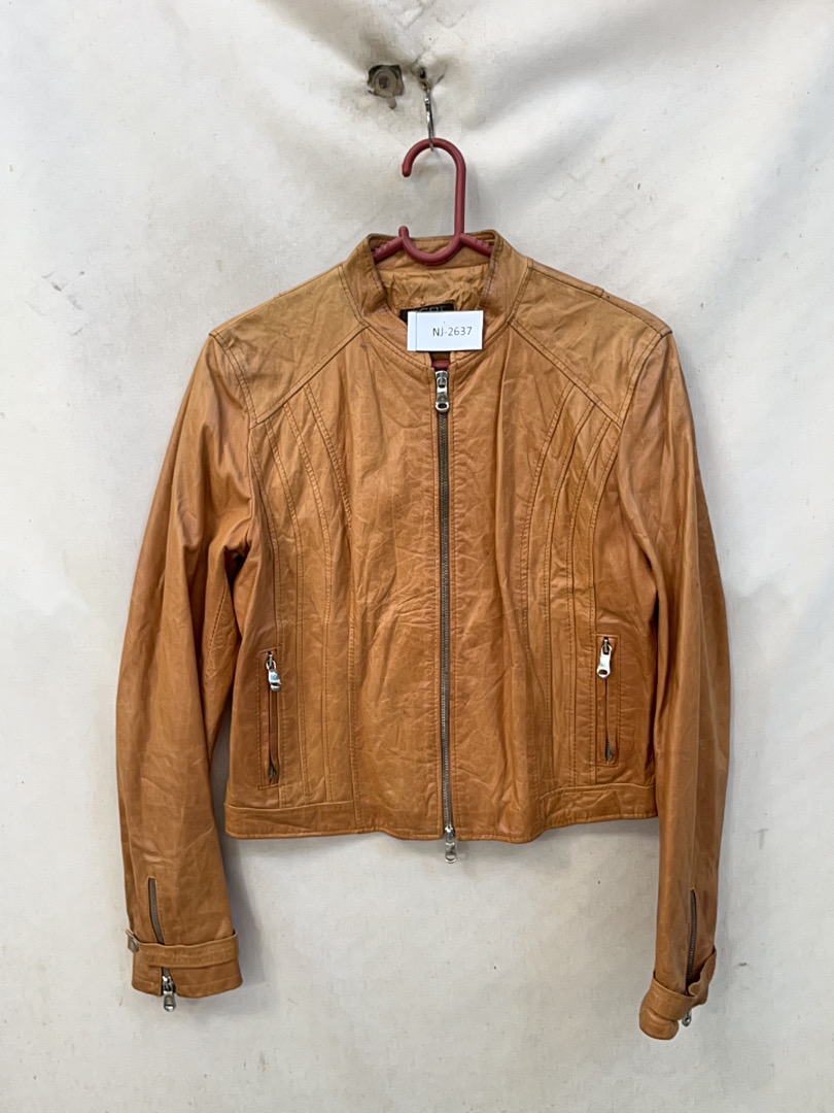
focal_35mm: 27
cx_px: 417
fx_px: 867
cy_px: 556
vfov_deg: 65.3
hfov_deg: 51.4
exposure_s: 1/60
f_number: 1.6
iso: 40
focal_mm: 5.1
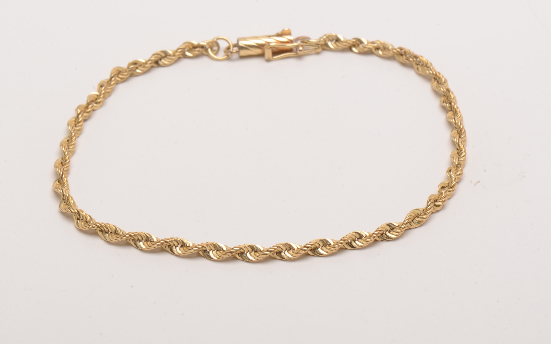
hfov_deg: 14.2
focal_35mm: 148
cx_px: 249
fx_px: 2216
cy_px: 189
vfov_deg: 8.9
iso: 100
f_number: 22
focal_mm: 85
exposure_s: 1/160
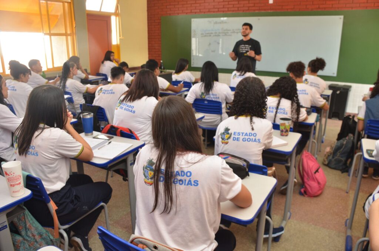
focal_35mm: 27
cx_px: 190
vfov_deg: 47.7
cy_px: 126
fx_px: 284
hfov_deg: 67.5
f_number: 5.6
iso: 400
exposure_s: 1/60
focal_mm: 18
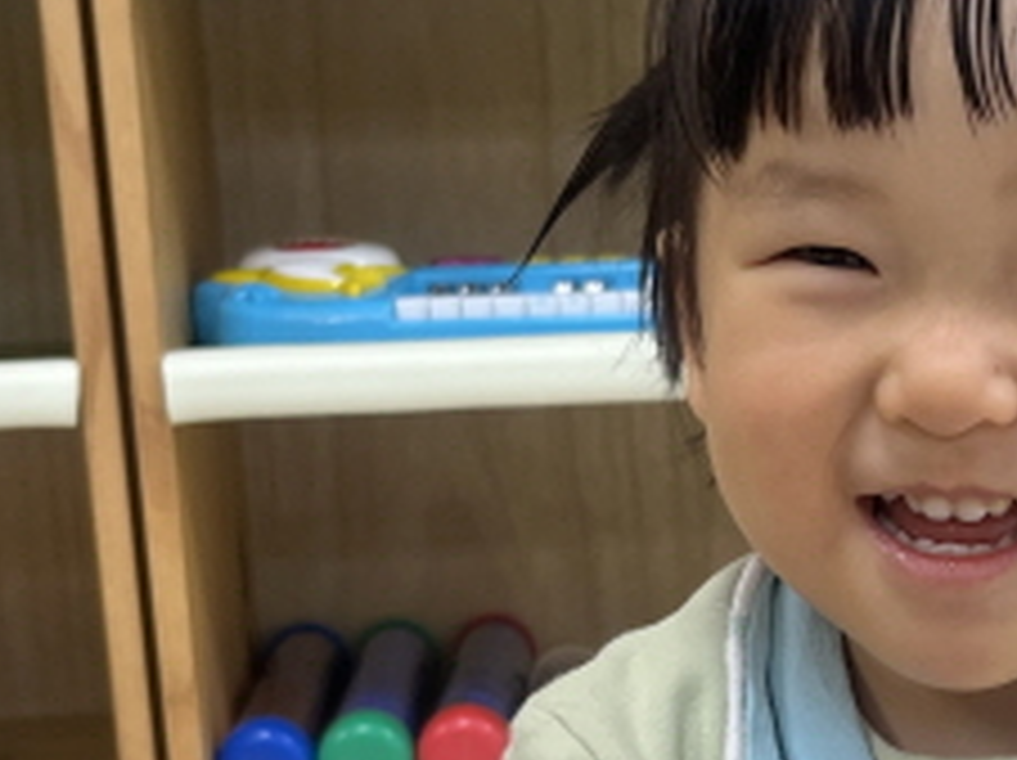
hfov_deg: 23.2
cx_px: 846
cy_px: 760
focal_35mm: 83
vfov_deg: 17.3
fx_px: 2436
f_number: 1.6
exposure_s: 1/120
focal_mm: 5.1
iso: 125
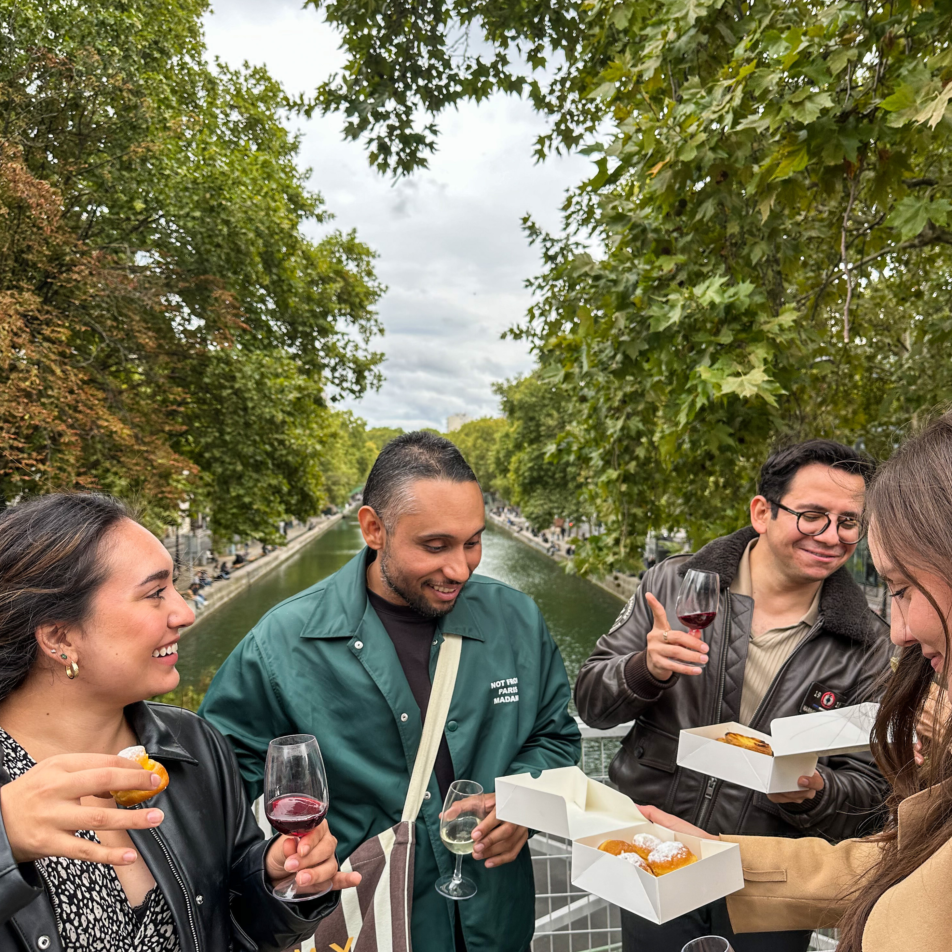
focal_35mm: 29
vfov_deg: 55.4
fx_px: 902
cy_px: 552
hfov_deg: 55.6
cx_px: 466
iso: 80
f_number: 1.8
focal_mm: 6.86
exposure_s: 1/390
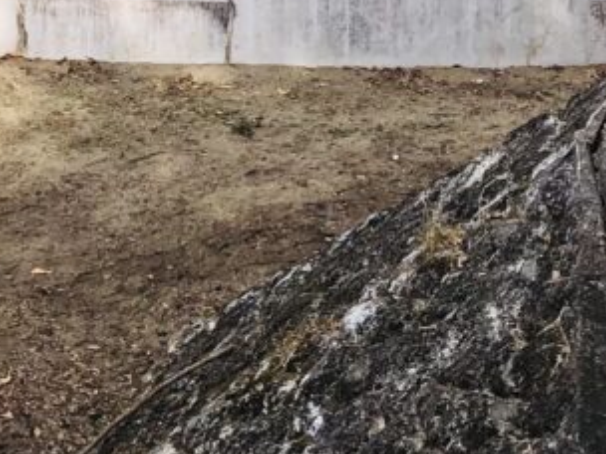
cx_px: 128
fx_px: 2066
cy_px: -478
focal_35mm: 118
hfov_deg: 16.6
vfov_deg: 11.3
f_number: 1.8
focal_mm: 3.99
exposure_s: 1/1230
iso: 20
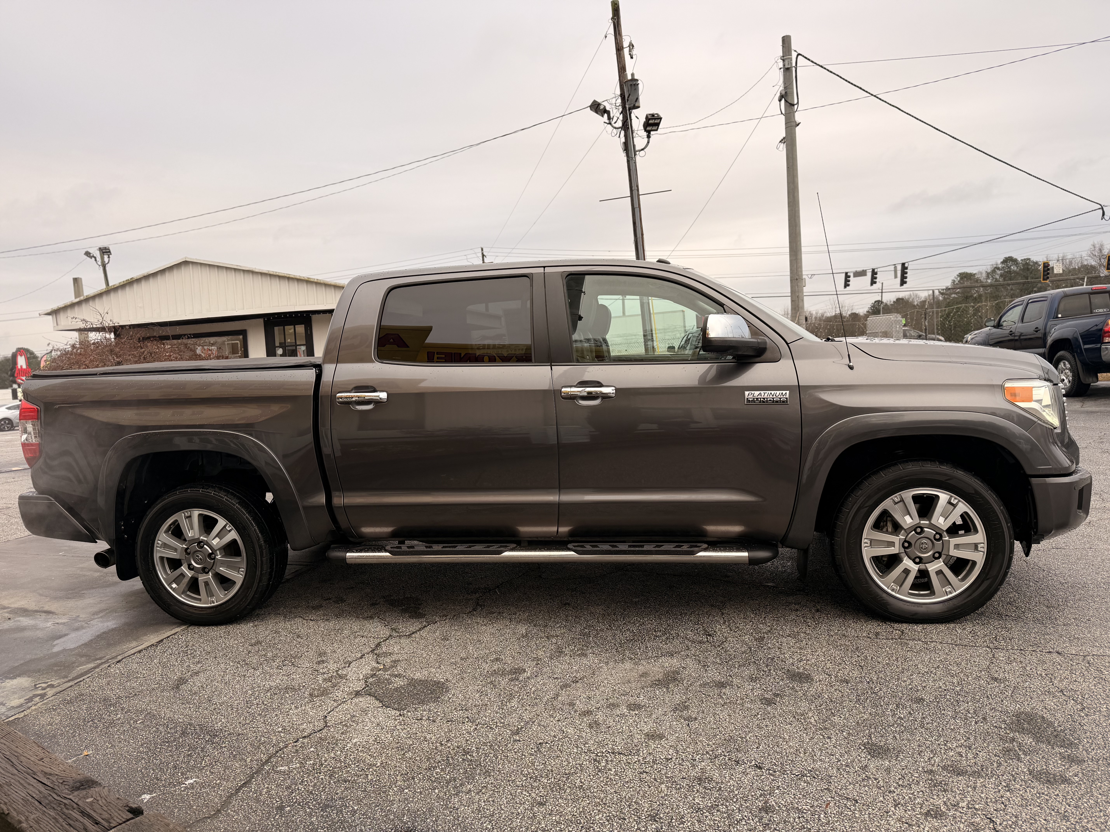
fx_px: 770
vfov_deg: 56.8
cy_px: 416
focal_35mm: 24
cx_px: 555
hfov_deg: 71.6
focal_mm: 6.76
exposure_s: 1/233
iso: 64
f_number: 1.78
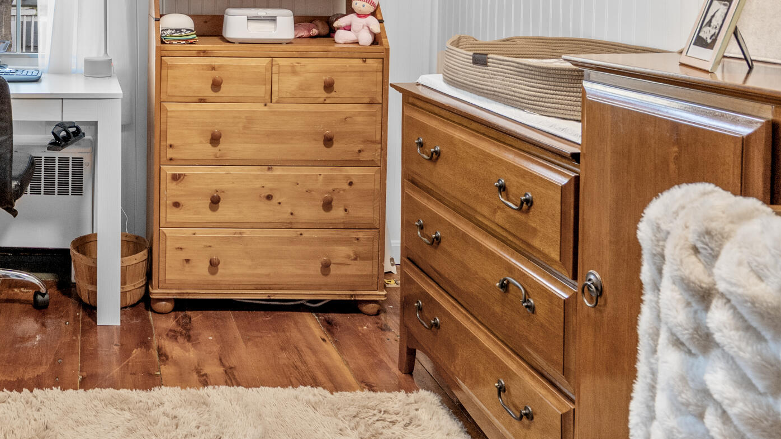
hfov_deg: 49.9
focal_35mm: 36
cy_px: 13
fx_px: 746
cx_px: 97
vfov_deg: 30.8
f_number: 8
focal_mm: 16
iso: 640
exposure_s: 1/10
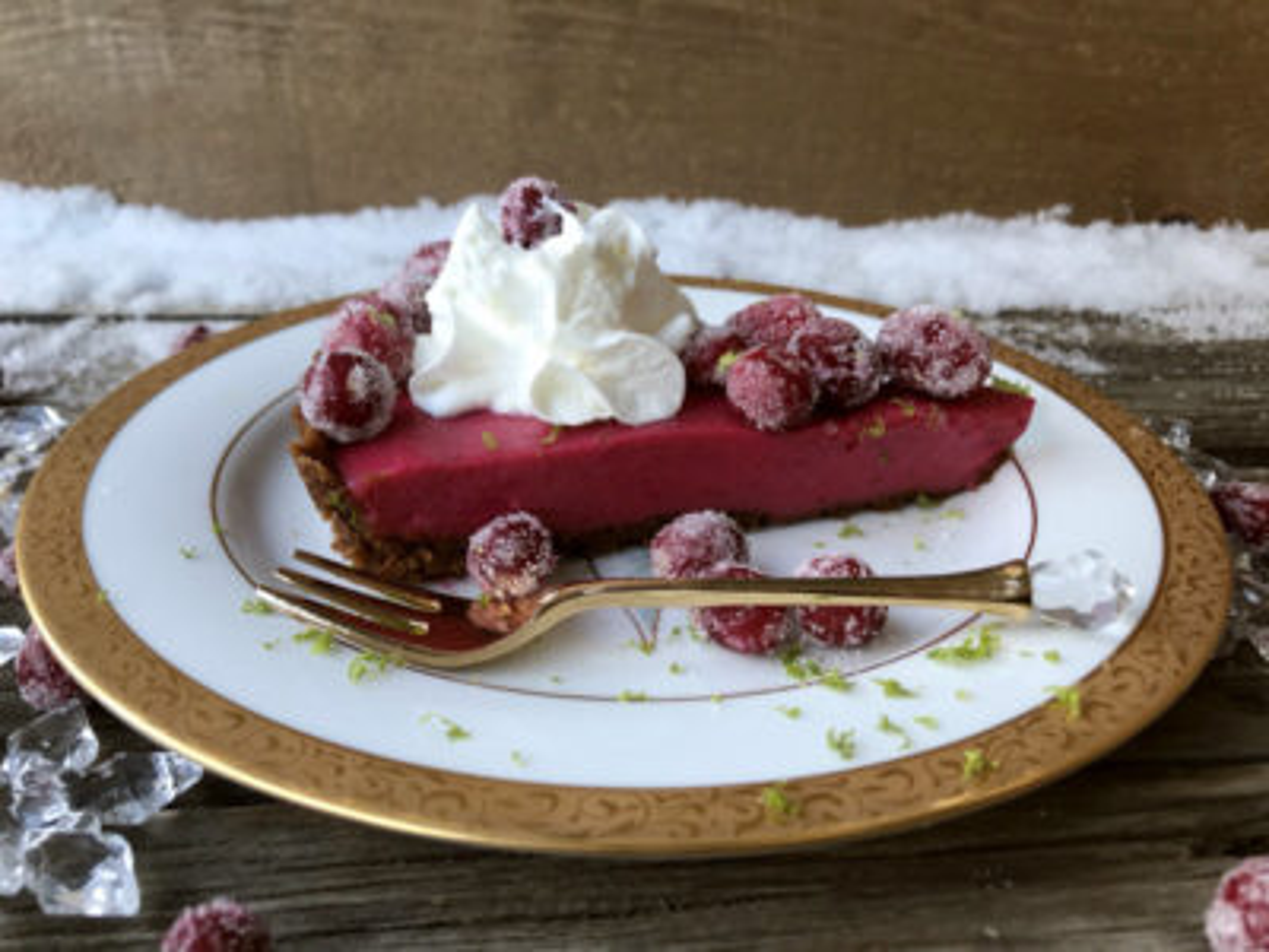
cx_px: 634
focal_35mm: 28
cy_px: 476
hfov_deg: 63.4
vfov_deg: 49.7
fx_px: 1026
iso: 25
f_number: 1.8
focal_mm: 3.99
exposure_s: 1/60
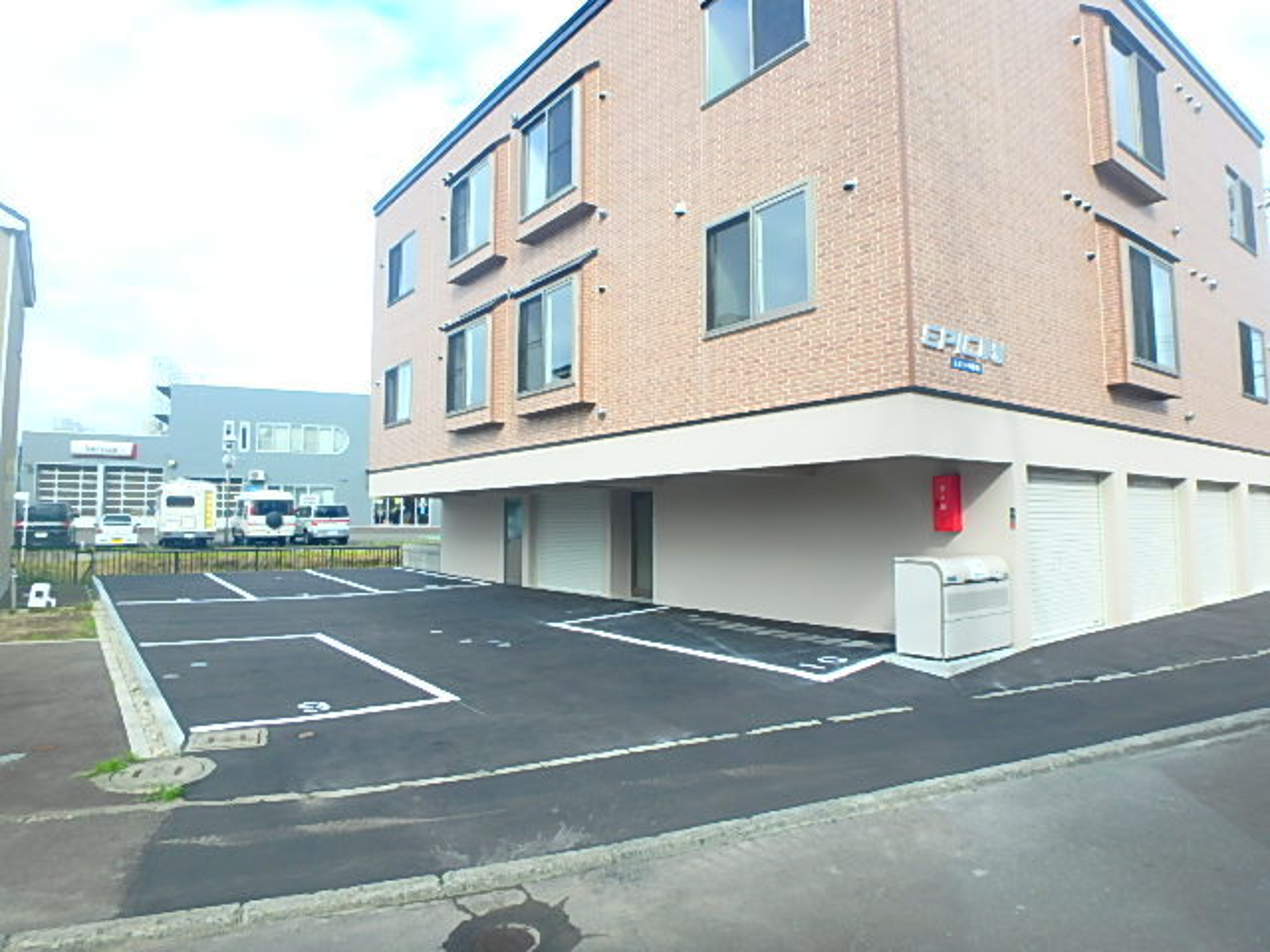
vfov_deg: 63.4
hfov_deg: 79.0
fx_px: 770
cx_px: 635
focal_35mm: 21
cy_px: 476
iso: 125
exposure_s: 1/500
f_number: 3.5
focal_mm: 3.7
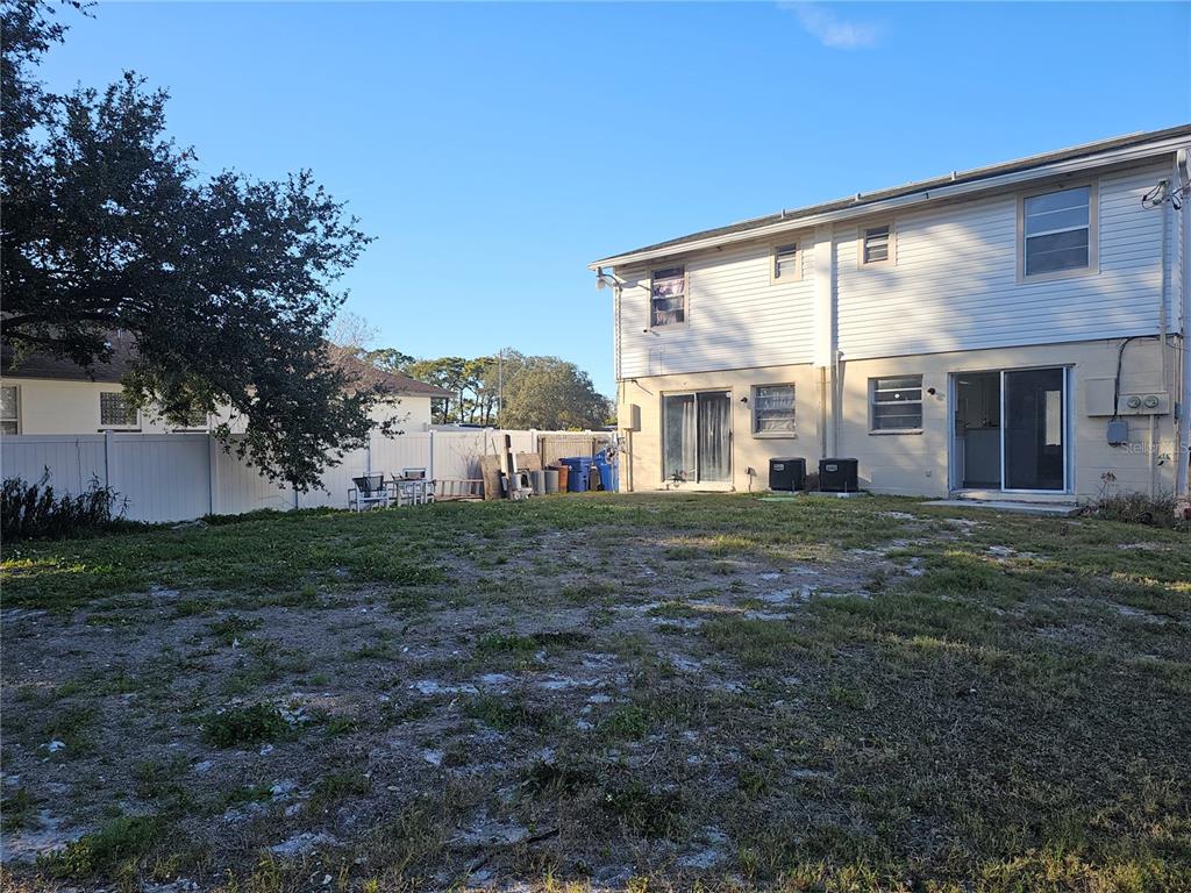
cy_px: 446
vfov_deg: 58.9
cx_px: 596
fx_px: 791
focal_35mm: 23
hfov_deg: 73.9
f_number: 1.7
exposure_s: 1/379
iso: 10
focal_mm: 6.3
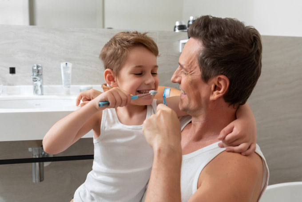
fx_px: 319
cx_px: 151
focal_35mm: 38
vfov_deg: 35.1
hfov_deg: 50.7
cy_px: 101
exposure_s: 1/200
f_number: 4
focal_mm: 38
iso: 320
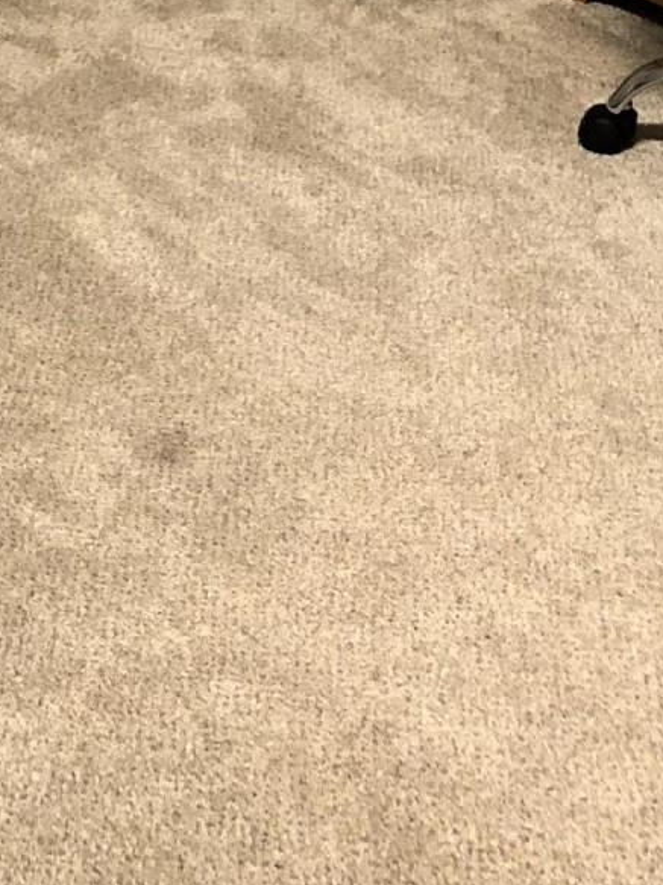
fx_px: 2452
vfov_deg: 17.8
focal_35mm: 96
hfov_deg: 15.3
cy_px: -530
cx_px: 181
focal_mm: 3.99
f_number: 1.8
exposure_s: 1/15
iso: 80
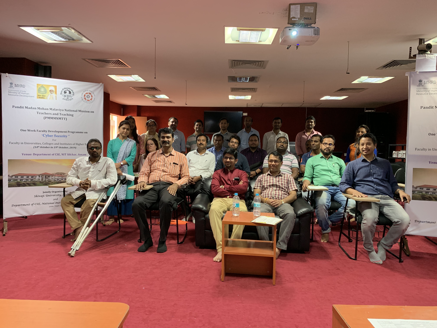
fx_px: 328
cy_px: 164
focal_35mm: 26
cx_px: 218
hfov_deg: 67.3
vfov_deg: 53.1
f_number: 1.8
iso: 160
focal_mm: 4.25
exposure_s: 1/50
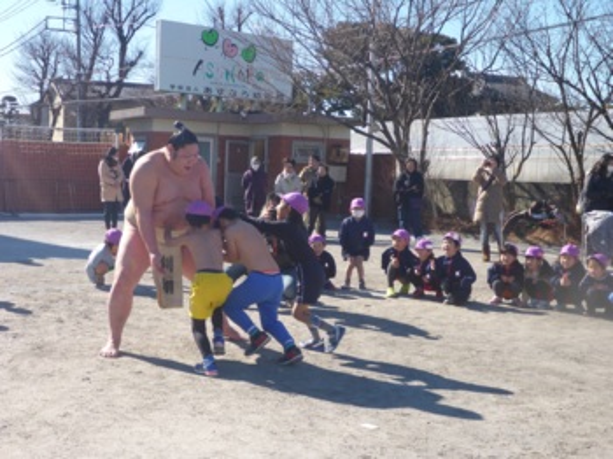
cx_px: 306
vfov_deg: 29.6
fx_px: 867
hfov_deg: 38.9
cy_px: 230
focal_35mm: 49
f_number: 4.5
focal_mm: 8.4
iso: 100
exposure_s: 1/320
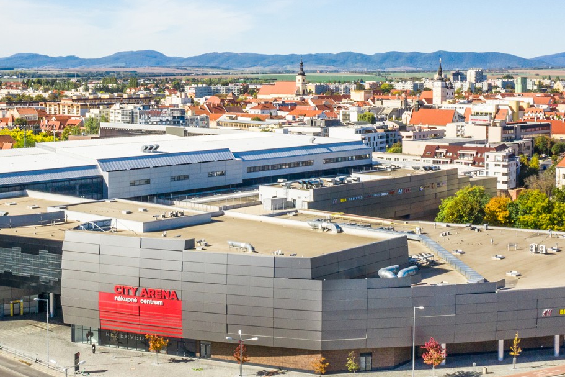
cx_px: 208
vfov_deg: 22.9
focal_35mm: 59
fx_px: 926
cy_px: 117
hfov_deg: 33.8
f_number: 7.1
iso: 200
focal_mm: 10.26
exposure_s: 1/80
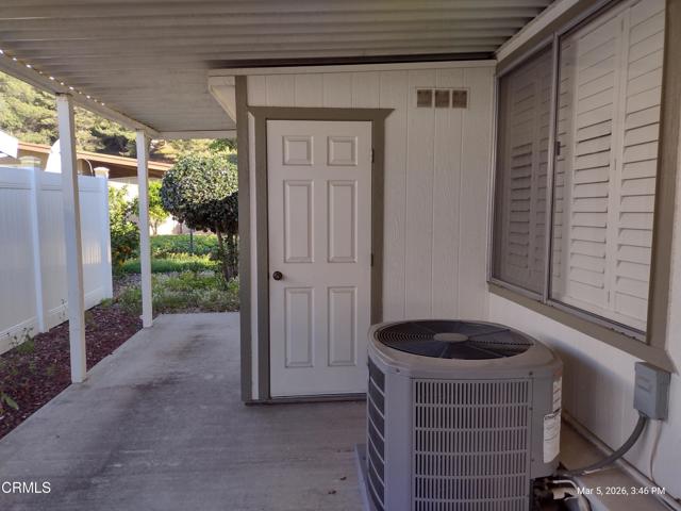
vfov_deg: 51.4
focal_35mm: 27
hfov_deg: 65.3
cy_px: 256
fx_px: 531
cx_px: 340
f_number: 1.7
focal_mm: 4.71
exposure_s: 1/282
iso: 100
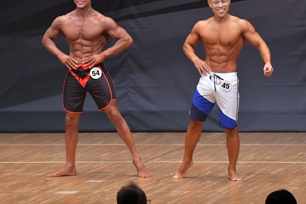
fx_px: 2762
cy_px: 83
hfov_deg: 6.3
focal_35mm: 325
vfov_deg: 4.2
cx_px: 156
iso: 6400
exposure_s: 1/400
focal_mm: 180
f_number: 5.6
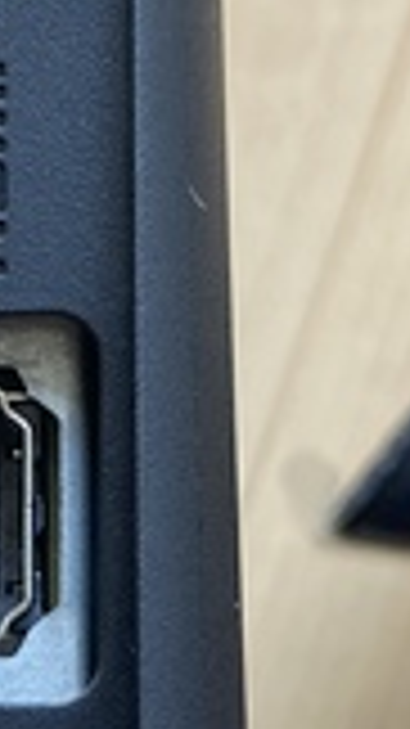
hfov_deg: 8.4
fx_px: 2728
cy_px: 639
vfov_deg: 15.1
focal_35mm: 141
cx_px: -196
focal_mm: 3.99
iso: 80
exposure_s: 1/93
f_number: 1.8
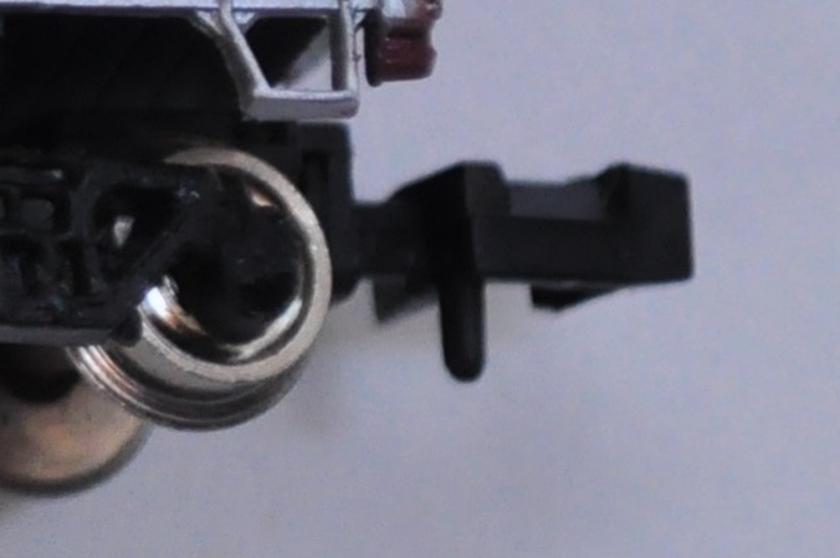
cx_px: -1705
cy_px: -304
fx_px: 9979
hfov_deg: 4.6
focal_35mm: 428
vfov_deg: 3.2
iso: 1000
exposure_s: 1/125
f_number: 5.3
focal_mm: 45
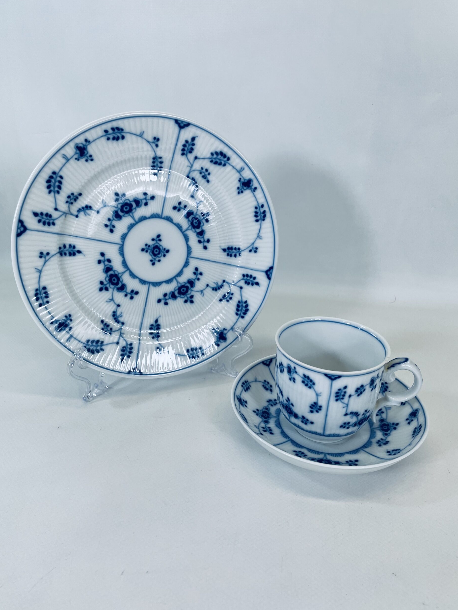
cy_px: 302
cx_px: 224
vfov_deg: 65.3
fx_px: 476
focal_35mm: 27
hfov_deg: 51.4
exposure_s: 1/300
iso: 32
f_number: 1.6
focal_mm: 4.2
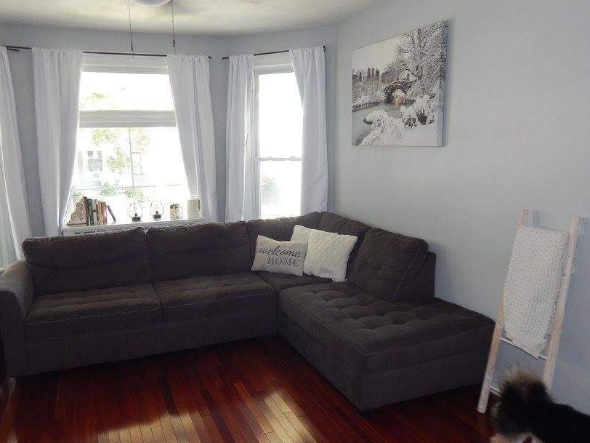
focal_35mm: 29
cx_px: 283
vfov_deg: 48.2
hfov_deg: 61.6
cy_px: 231
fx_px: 494
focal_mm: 4
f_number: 3
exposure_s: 1/30
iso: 200
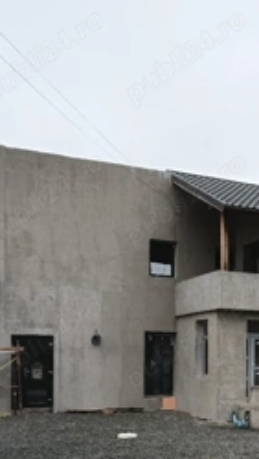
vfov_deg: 41.8
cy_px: 365
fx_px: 573
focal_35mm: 47
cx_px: 222
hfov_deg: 24.9
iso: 50
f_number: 1.8
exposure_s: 1/208
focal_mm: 3.98
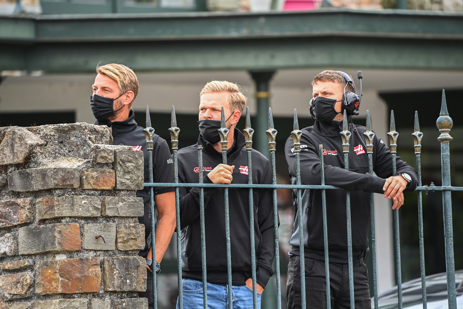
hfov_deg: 4.3
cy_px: 154
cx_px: 232
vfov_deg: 2.9
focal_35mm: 480
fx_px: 6173
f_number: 6.3
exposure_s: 1/500
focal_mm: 480
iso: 1000
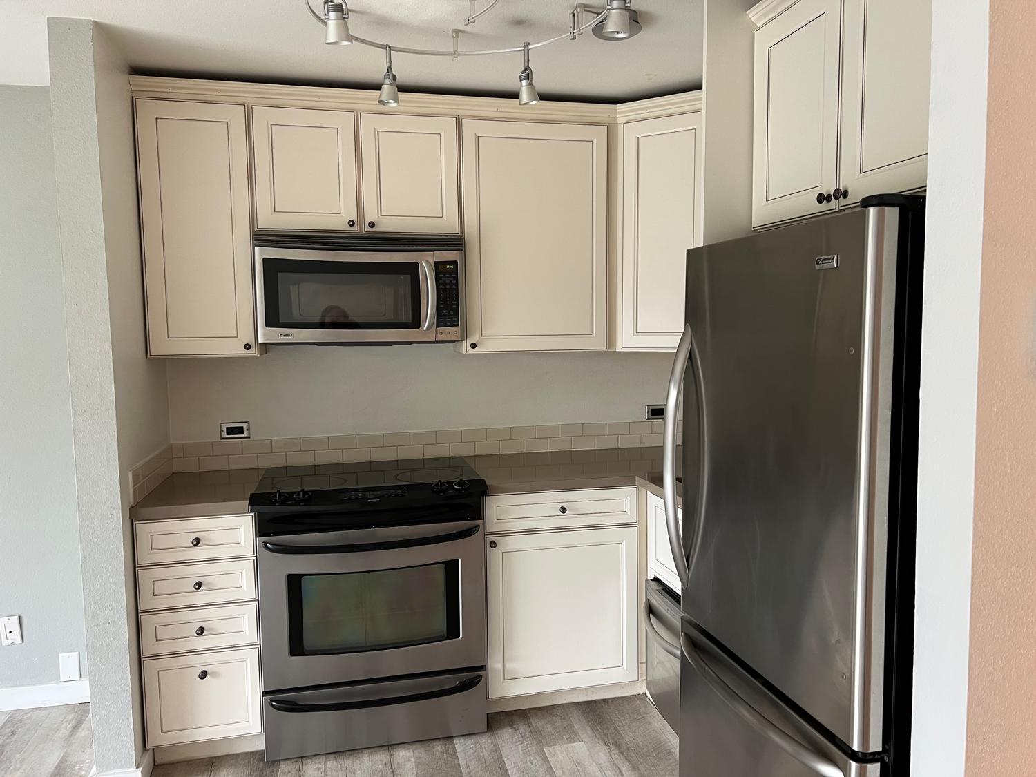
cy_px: 388
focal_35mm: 26
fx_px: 778
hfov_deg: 67.3
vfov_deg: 53.1
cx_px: 518
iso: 100
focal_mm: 5.7
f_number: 1.5
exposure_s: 1/60
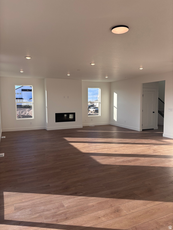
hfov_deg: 53.1
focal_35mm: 26
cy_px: 115
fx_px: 173
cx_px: 86
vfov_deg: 67.3
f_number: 1.6
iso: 50
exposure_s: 1/591
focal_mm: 5.96
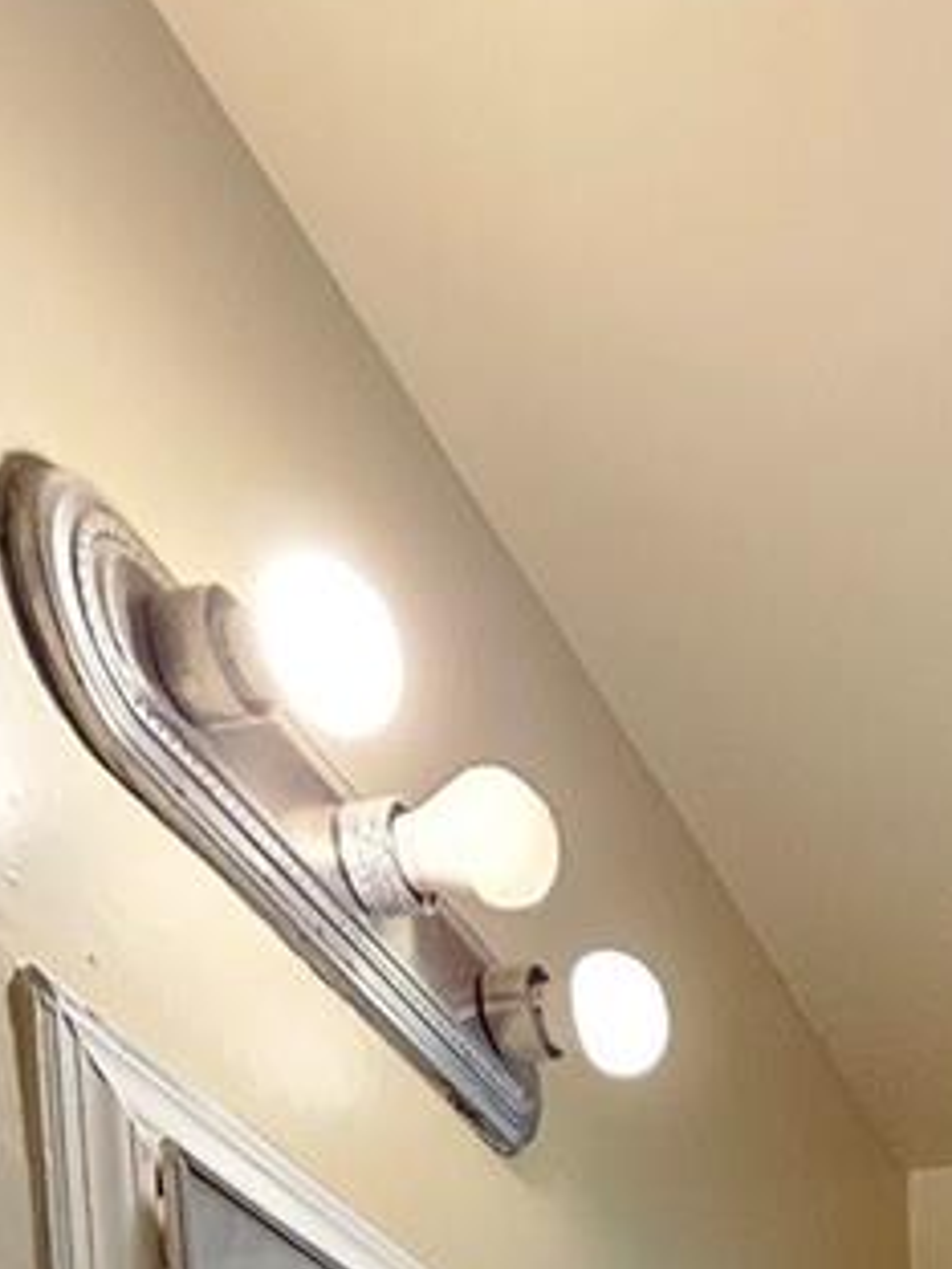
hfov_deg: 24.8
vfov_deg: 21.1
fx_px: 1833
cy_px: 2383
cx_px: 1273
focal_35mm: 50
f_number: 2.2
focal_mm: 2.2
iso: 320
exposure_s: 1/40
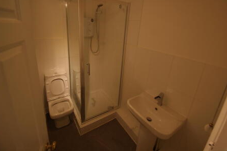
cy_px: 77
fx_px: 101
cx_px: 107
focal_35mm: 16
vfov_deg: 73.7
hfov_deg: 96.6
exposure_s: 1/30
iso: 100
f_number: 4.5
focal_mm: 10
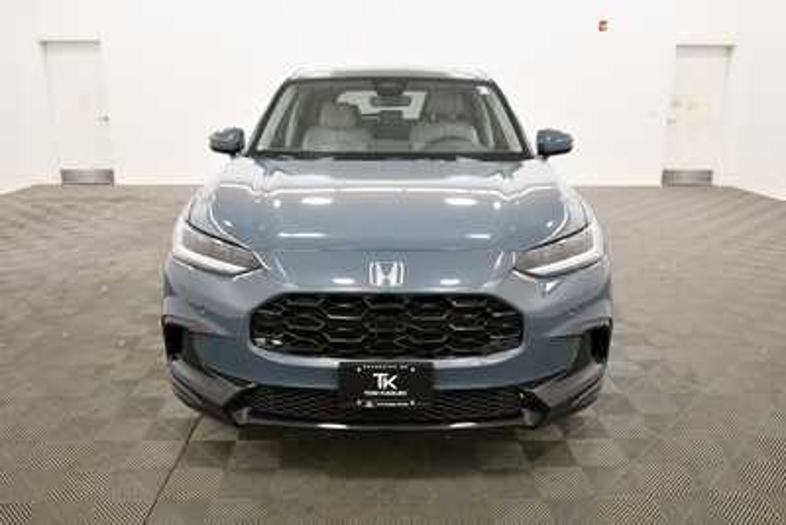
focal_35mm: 30
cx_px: 393
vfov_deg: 43.6
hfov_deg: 61.9
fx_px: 655
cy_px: 262
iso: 1400
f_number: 5.6
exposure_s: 1/125
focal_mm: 20
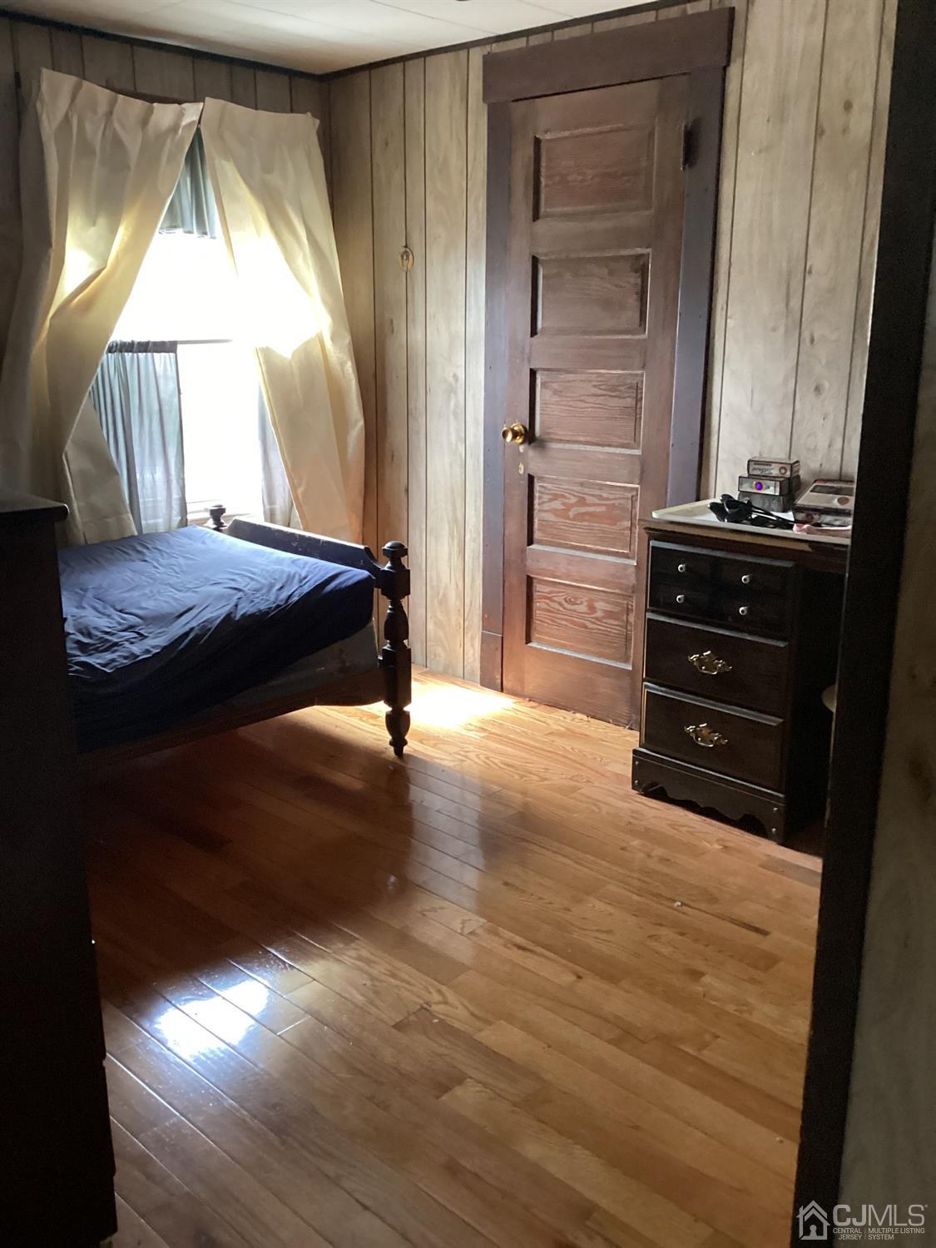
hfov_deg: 45.4
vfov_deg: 58.4
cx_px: 468
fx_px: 1118
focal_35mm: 31
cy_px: 624
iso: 320
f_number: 2.4
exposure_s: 1/50
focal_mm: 3.3
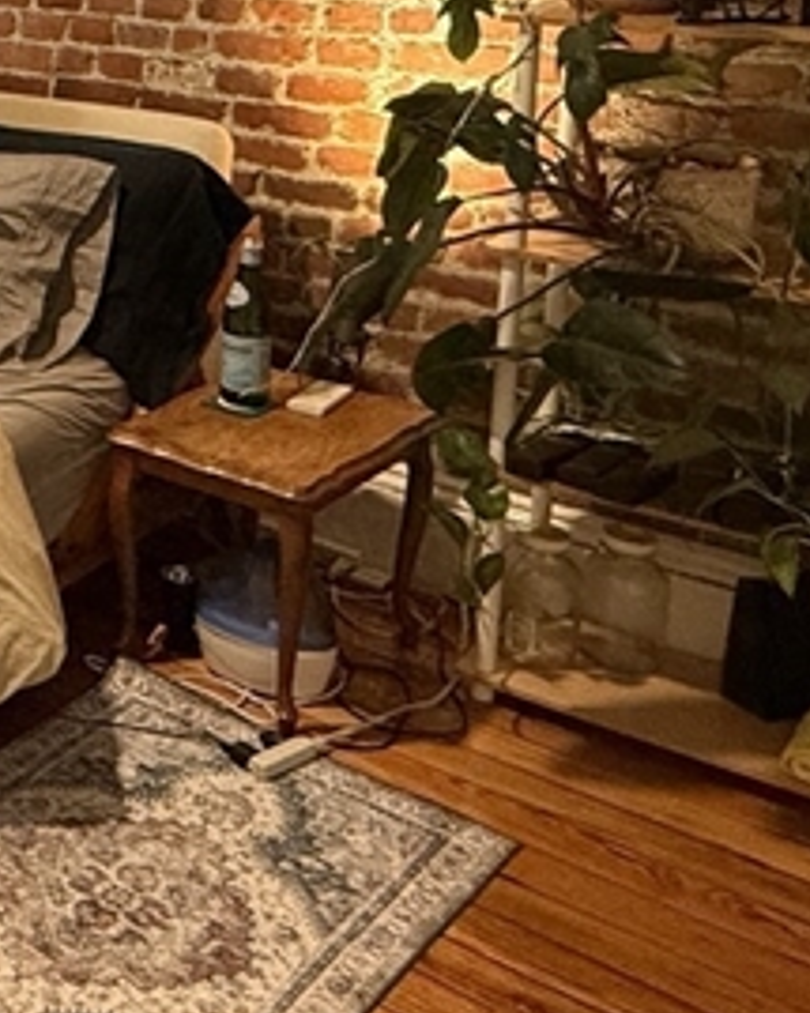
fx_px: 1559
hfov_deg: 22.9
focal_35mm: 52
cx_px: -448
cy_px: 128
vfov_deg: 34.3
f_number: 2.2
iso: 400
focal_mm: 2.22
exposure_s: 1/60
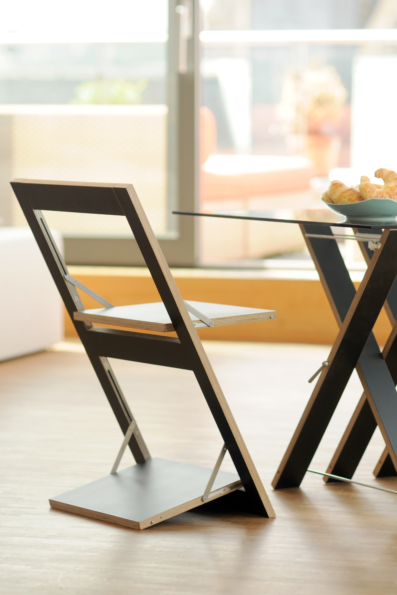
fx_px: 2125
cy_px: 297
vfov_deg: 15.9
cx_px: 199
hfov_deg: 10.7
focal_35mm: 129
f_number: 3.2
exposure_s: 1/640
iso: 250
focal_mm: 85
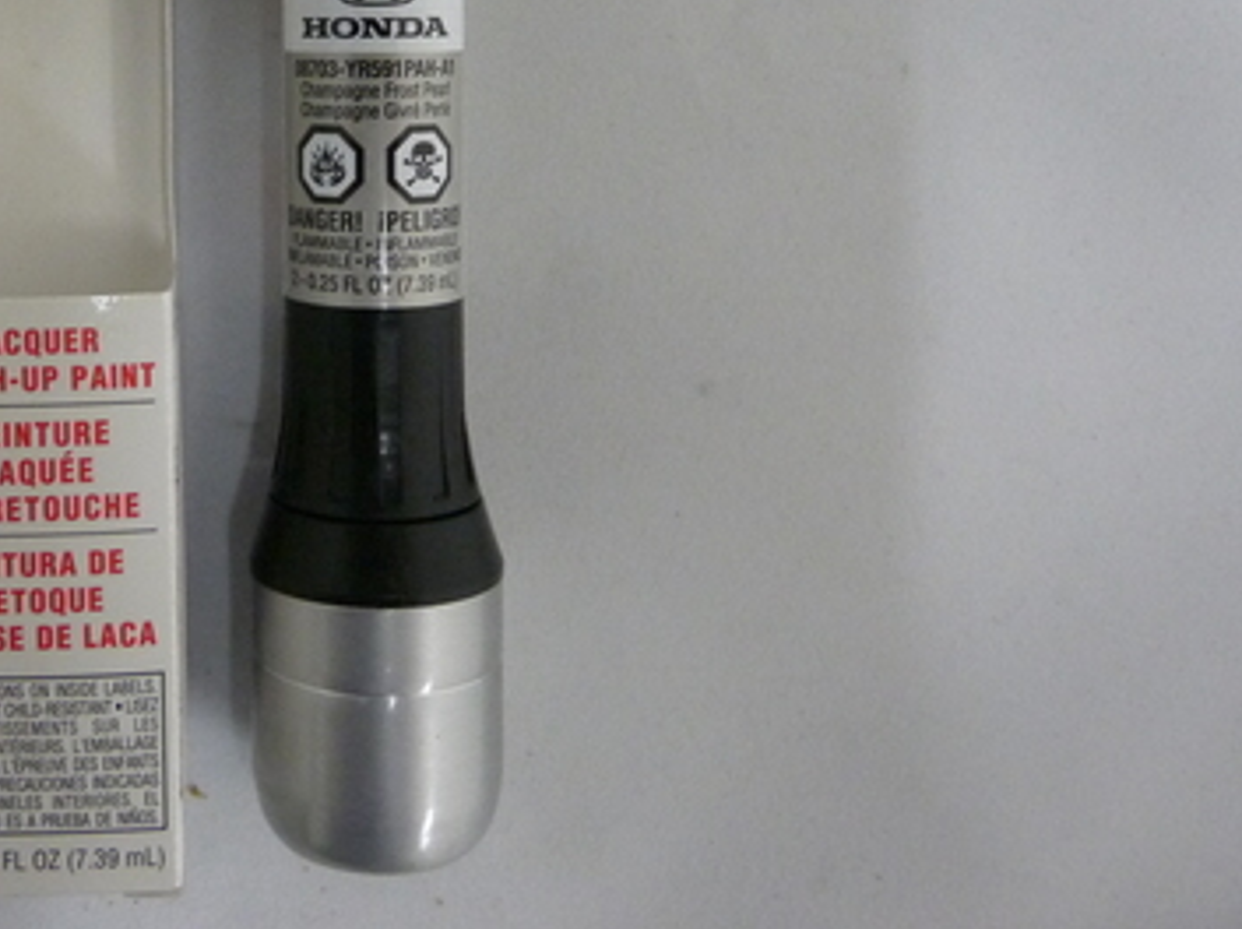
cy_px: 88
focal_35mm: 49
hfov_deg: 37.1
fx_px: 1756
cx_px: 186
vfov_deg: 28.5
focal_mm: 4.8
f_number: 2.8
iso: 400
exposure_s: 1/30
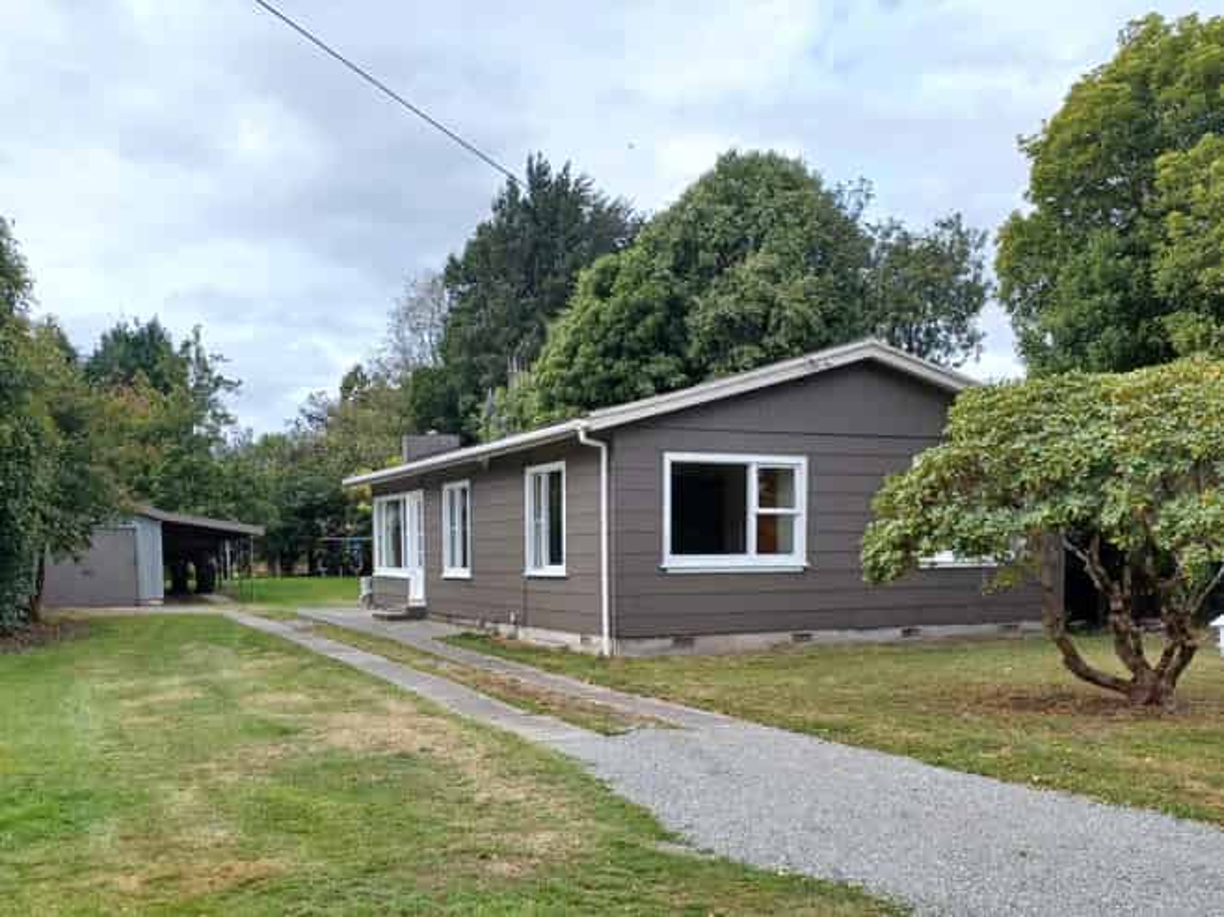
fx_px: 884
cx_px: 612
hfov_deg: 69.4
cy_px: 458
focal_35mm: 25
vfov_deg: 54.8
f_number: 1.8
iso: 32
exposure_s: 1/279
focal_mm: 4.6
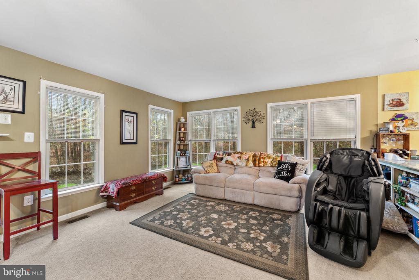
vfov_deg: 81.2
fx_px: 163
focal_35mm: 14
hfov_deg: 104.2
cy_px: 140
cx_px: 210
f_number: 8
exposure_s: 1/2
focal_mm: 14
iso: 640
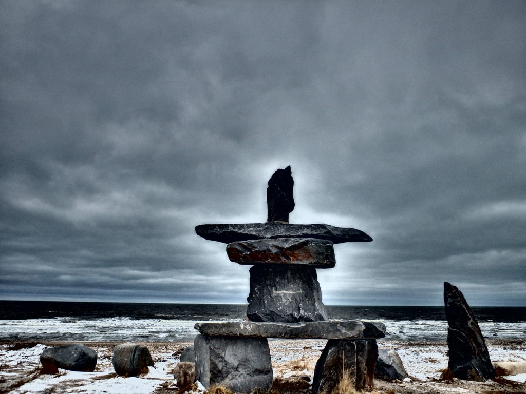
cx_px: 263
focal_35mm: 28
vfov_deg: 49.7
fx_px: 425
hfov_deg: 63.4
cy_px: 197
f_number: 3.9
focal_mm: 5
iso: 125
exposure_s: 1/160
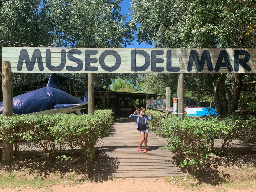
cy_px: 96
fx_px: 192
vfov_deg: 53.1
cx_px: 128
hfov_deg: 67.3
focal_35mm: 26
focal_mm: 4.25
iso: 25
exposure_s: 1/1332
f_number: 1.8
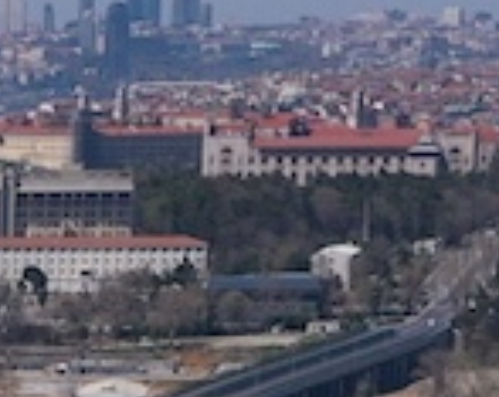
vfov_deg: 6.3
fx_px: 3375
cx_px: -451
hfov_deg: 8.1
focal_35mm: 229
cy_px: 1098
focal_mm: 10.26
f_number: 6.3
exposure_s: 1/800
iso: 100
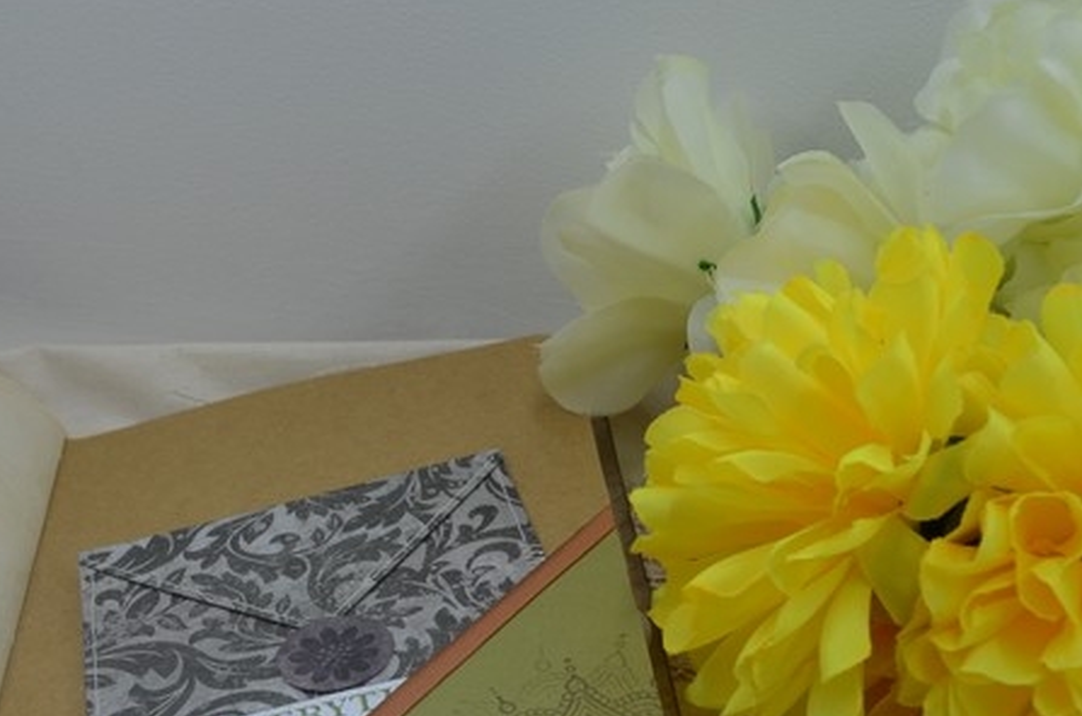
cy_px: 612
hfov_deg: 33.5
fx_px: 1769
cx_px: 310
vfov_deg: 22.5
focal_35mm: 59
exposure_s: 1/60
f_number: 8
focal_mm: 22
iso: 320
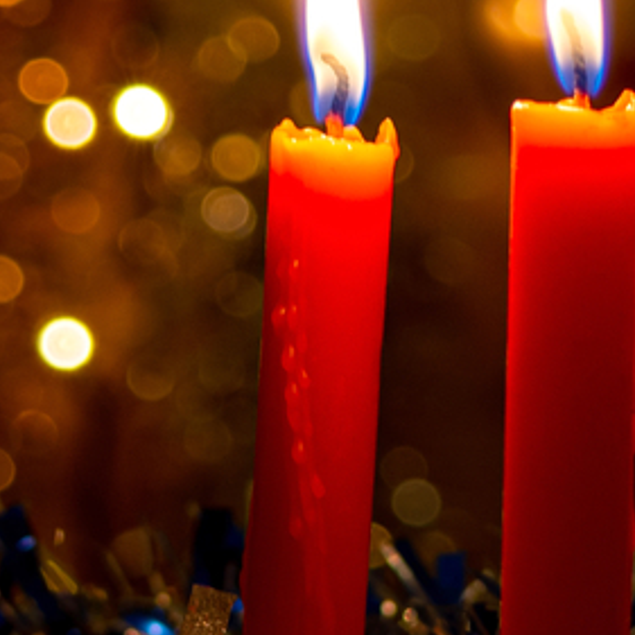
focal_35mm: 250
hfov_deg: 7.0
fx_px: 5178
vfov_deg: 7.0
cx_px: -84
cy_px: 338
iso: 100
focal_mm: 55
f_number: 4.5
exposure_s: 1/6
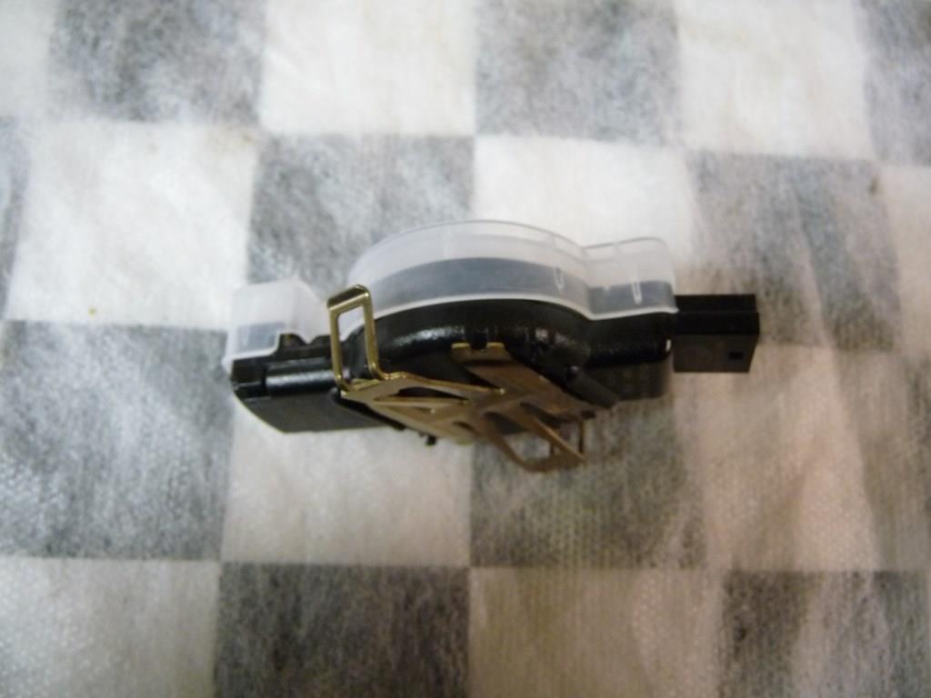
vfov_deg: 49.7
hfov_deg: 63.4
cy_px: 349
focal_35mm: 28
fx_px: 753
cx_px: 466
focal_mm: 4.7
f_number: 3.3
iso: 400
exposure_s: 1/20
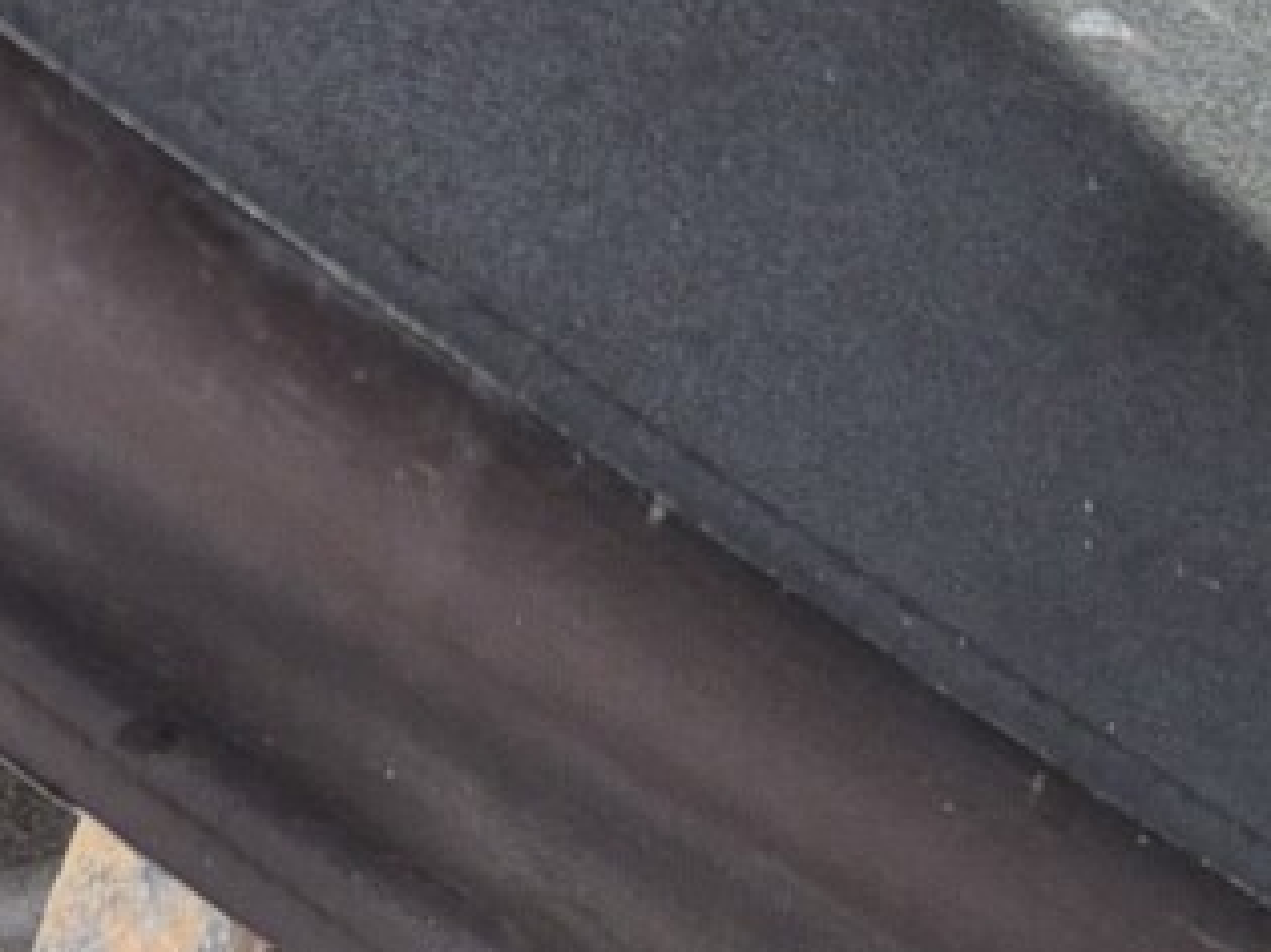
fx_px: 5359
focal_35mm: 146
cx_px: -847
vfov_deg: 10.0
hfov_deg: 12.6
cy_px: 1101
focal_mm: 5.4
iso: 320
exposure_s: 1/100
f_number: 1.8
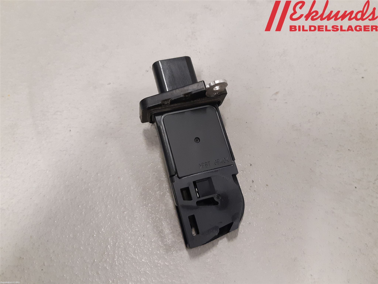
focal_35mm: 26
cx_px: 189
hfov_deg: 67.3
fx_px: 284
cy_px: 142
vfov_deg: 53.1
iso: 250
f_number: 1.7
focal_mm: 3.93
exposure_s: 1/50
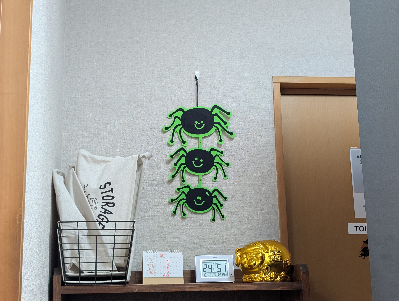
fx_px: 566
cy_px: 150
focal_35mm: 49
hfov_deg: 38.9
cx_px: 200
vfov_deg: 29.7
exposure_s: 1/60
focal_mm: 6.9
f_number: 1.68
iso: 340
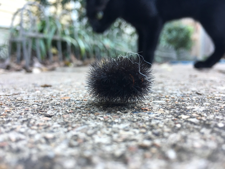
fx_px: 188
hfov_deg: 61.7
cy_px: 84
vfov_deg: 48.2
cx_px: 112
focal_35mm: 29
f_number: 2.2
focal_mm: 4.15
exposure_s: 1/15
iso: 32
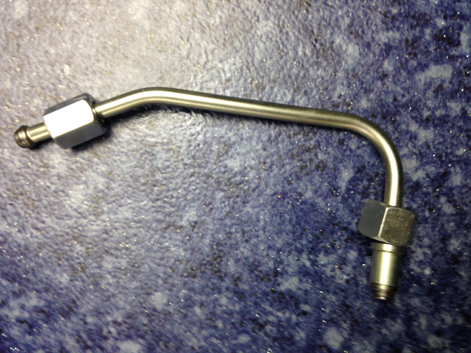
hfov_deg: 55.4
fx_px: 449
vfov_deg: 42.9
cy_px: 176
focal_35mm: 33
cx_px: 236
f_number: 2.4
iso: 50
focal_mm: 4.12
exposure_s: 1/20
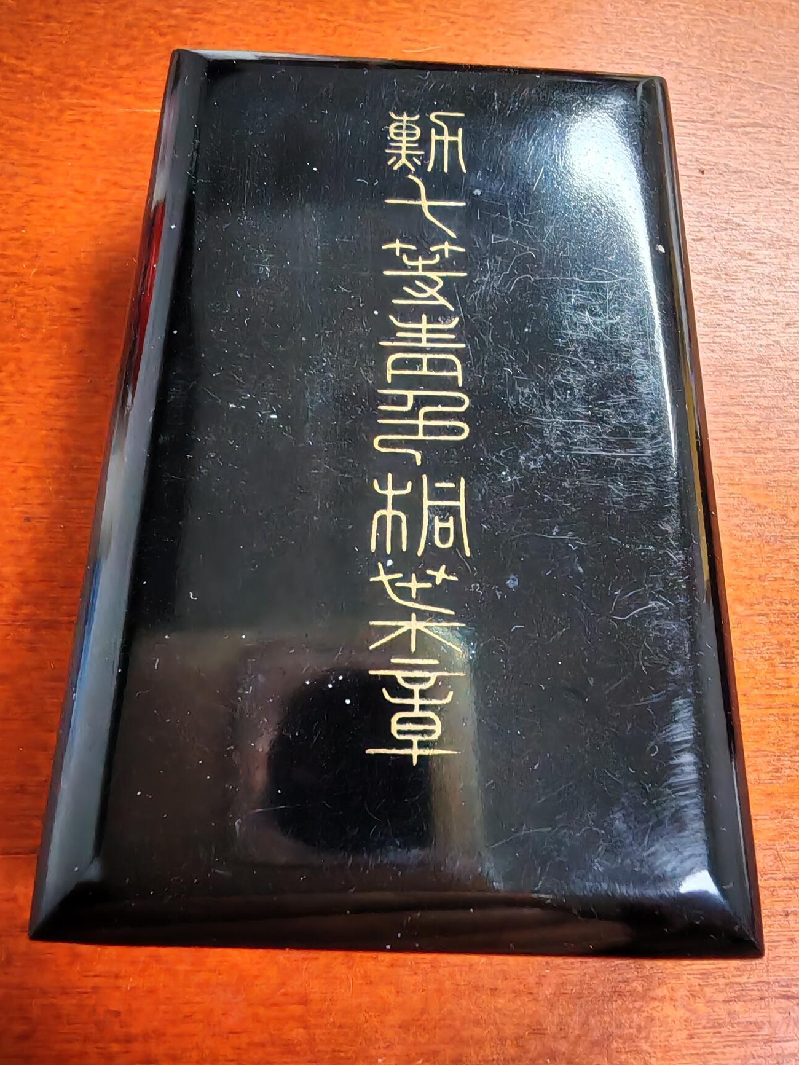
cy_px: 514
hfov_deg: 51.4
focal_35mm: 27
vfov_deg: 65.3
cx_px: 401
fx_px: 831
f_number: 2.2
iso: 160
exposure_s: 1/20
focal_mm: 1.96
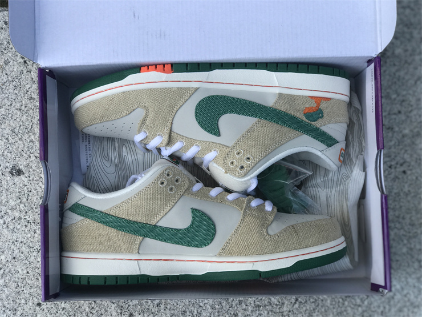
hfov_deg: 33.8
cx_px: 211
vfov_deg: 25.7
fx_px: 695
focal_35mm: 57
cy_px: 158
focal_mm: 6.6
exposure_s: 1/138
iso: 20
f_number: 2.8
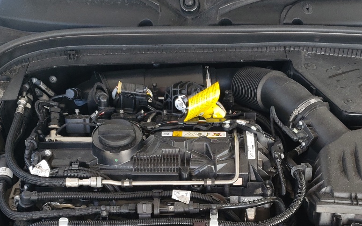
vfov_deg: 22.3
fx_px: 562
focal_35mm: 57
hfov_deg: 35.5
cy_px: 198
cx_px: 228
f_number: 1.5
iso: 50
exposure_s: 1/200
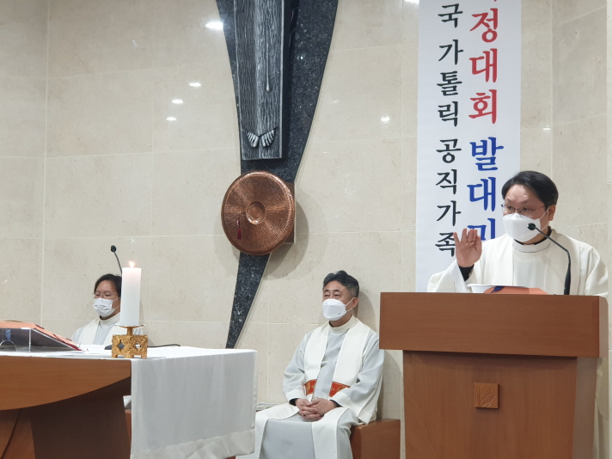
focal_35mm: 52
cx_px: 306
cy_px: 230
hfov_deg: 36.8
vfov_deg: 28.0
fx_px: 919
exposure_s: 1/24
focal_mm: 6
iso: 200
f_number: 2.4
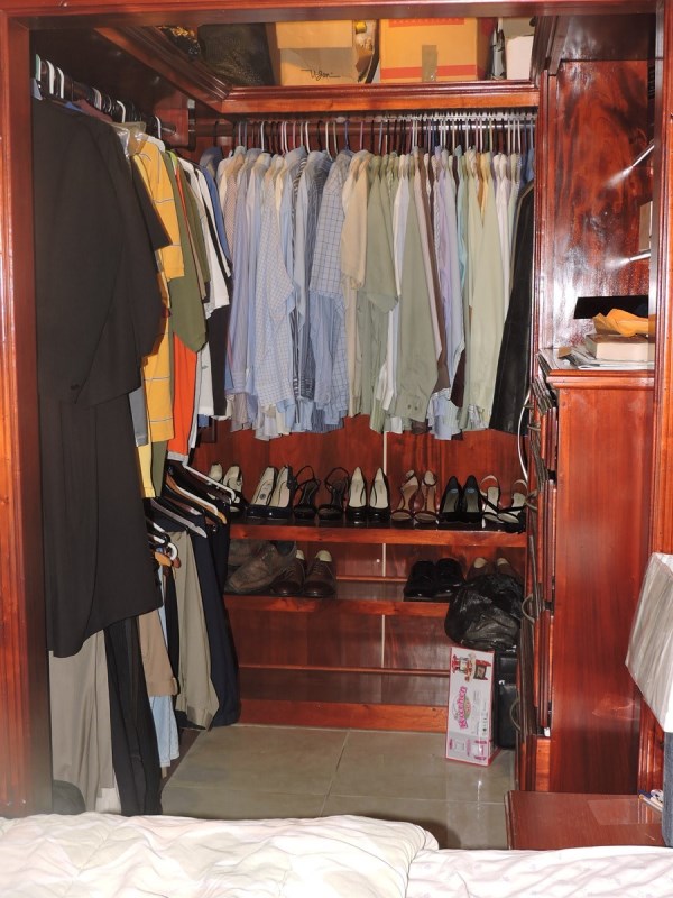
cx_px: 336
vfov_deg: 40.4
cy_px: 449
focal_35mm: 47
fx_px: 1218
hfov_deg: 30.9
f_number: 3.5
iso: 200
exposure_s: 1/30
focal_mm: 8.4
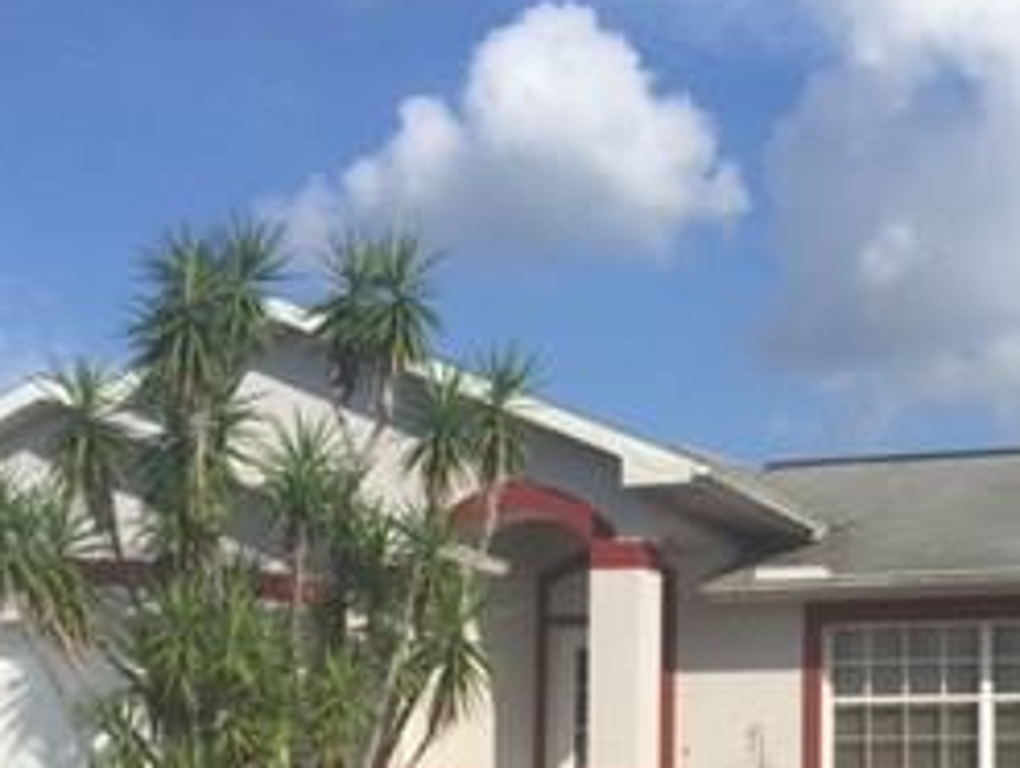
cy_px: 636
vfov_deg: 19.4
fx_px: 2213
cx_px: 789
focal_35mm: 75
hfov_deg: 25.6
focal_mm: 4.15
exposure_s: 1/3300
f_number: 2.2
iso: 32
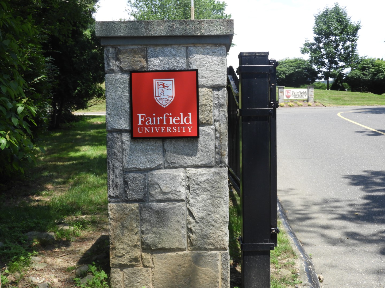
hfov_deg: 42.1
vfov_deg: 32.2
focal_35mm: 45
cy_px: 144
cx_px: 192
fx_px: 500
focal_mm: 8.1
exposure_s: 1/400
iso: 100
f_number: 4
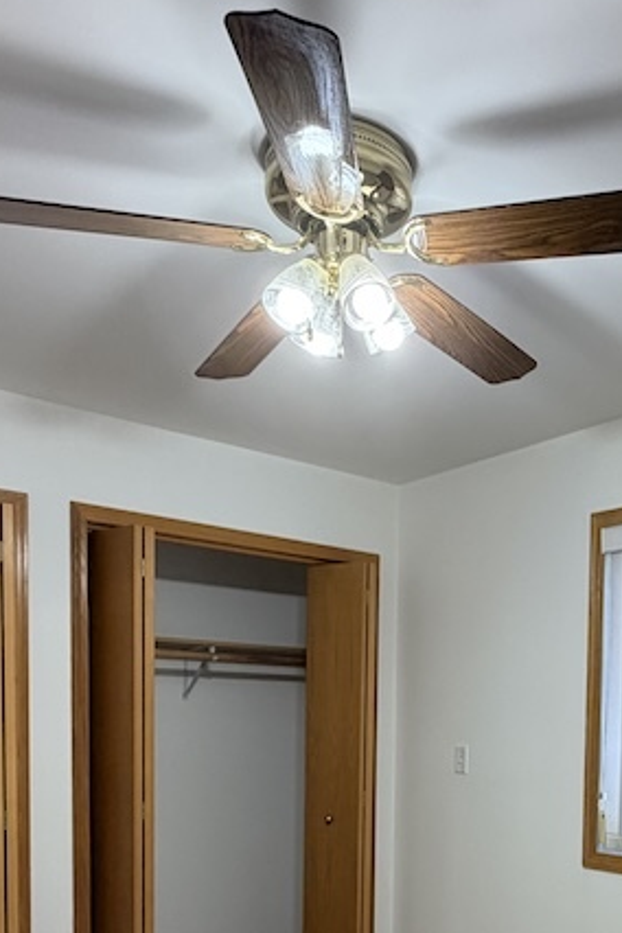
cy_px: 773
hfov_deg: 36.8
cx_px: 477
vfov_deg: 50.4
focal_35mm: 35
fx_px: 907
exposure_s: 1/120
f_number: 2.2
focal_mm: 2.22
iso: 125
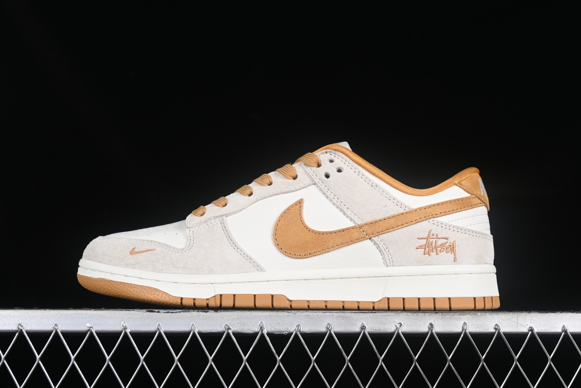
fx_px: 1210
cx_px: 290
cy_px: 194
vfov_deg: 18.2
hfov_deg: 27.0
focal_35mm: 75
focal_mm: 50
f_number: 8
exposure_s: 1/80
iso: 160
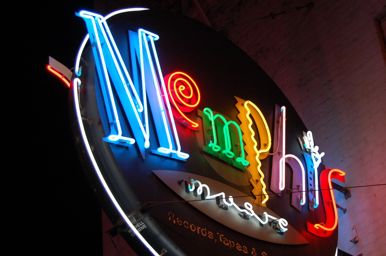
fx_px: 1047
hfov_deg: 20.9
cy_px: 154
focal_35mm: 98
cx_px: 223
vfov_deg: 14.0
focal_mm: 45
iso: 400
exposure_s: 1/60
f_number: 5.3
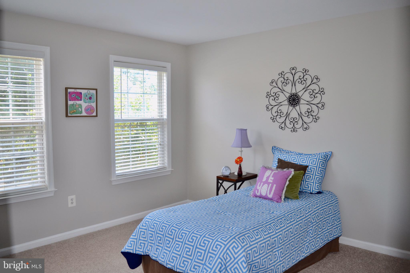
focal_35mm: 27
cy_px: 136
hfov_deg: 67.4
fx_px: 307
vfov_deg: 47.9
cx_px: 205
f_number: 4
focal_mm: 18
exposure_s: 1/125
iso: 220
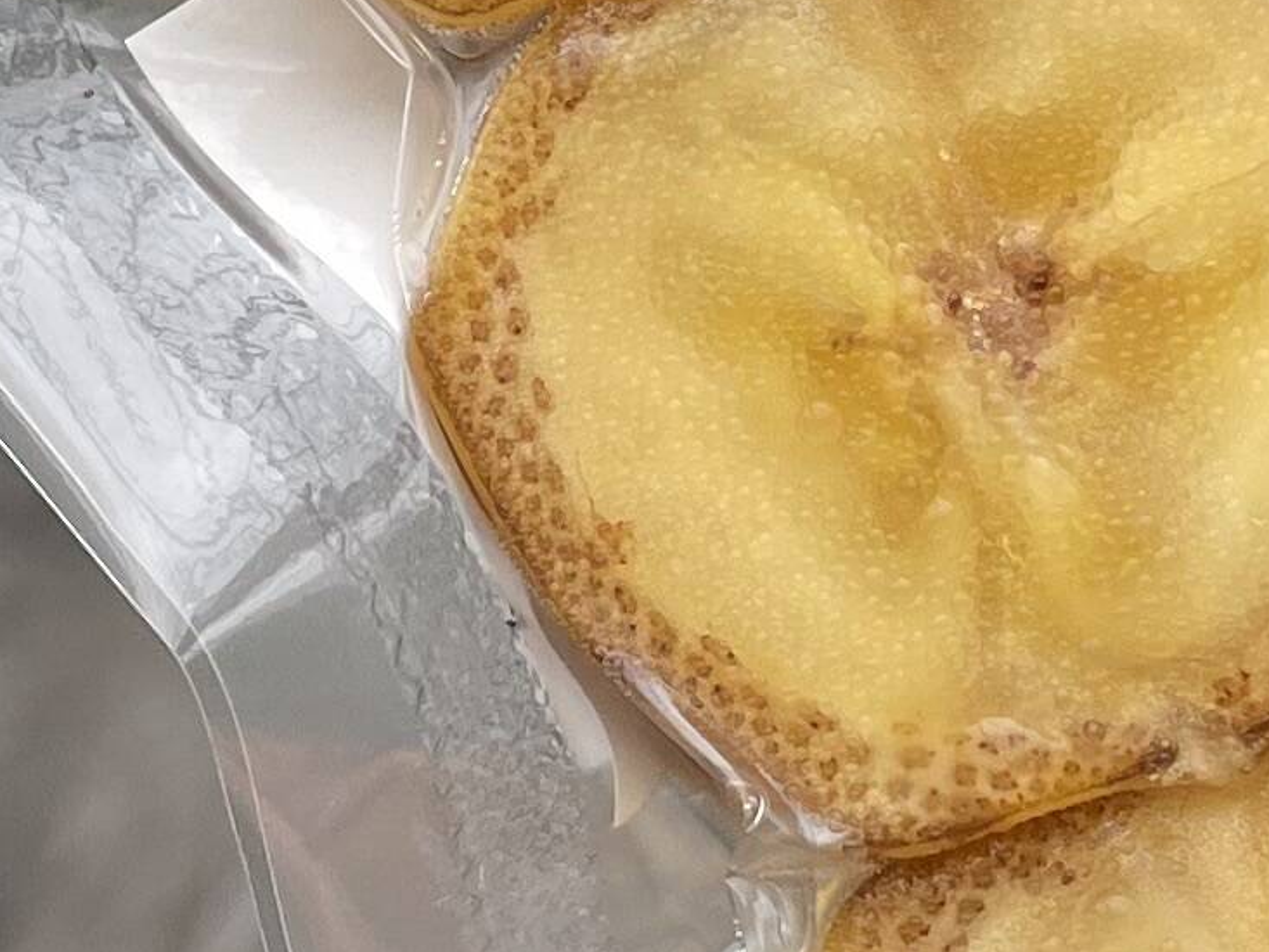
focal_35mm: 143
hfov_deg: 13.8
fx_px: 5243
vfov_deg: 10.3
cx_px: 845
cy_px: 156
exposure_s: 1/578
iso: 32
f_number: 1.6
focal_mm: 4.2
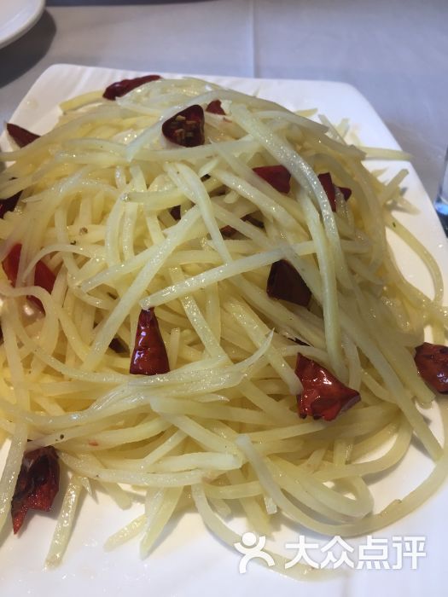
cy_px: 298
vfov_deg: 61.7
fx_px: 500
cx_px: 224
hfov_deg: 48.2
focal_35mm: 29
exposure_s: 1/100
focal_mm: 4.15
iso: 50
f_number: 2.2
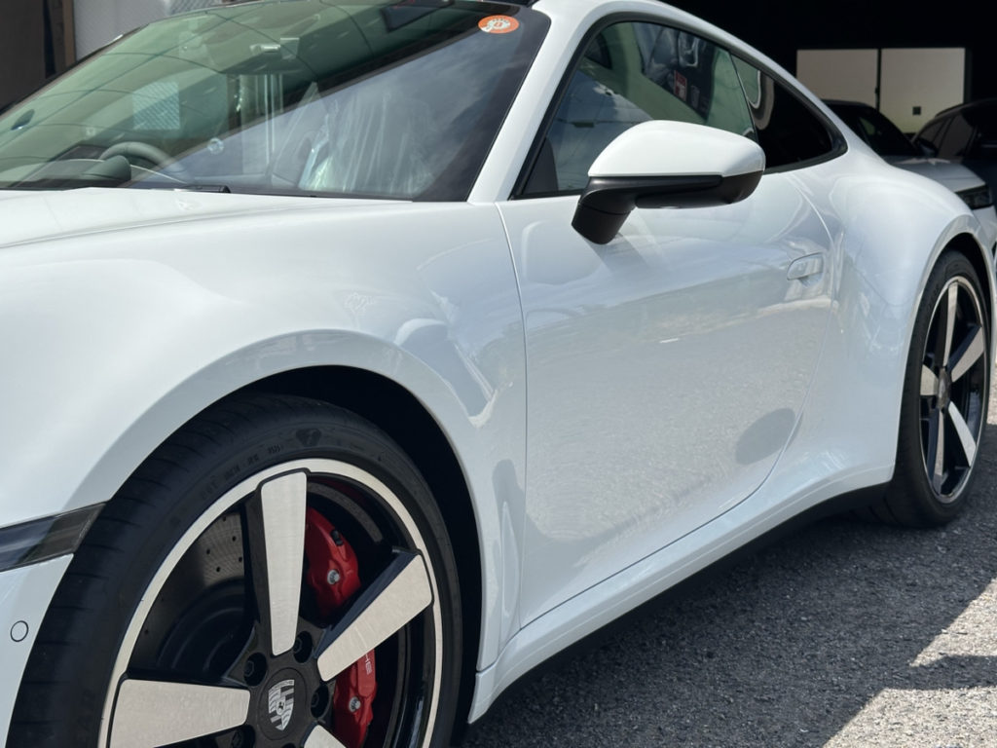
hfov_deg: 39.7
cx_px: 498
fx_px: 1382
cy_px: 374
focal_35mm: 48
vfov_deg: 30.3
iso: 64
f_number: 1.78
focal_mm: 6.86
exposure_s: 1/4785
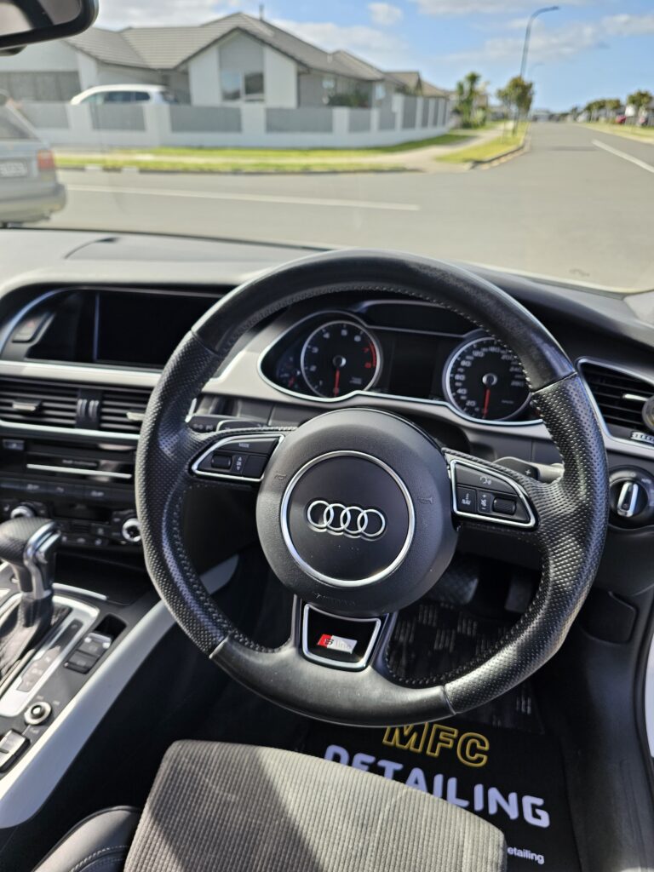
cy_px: 436
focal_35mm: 23
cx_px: 327
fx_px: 579
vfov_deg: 73.9
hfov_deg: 58.9
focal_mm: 6.3
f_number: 1.7
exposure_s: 1/180
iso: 20
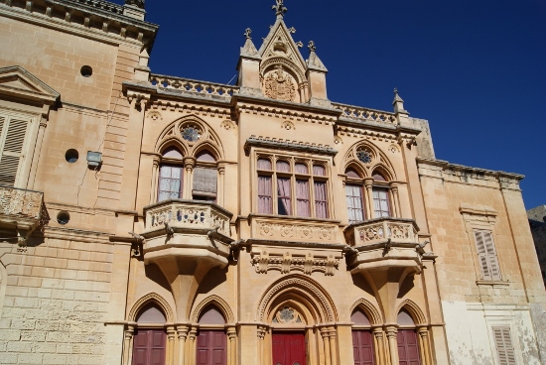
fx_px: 410
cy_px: 182
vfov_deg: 48.0
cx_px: 273
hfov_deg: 67.3
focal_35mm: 27
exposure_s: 1/500
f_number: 10
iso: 100
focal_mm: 18
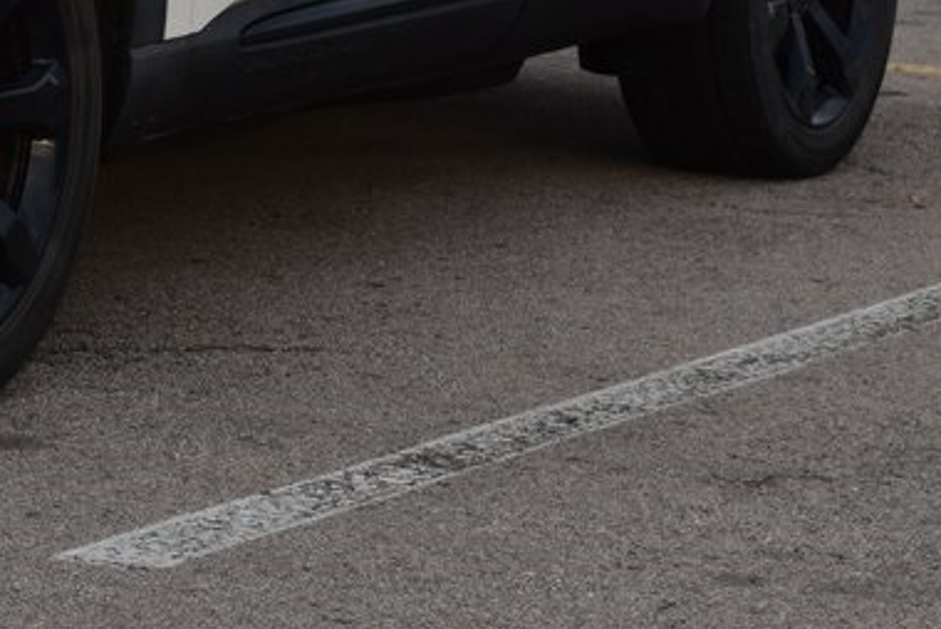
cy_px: -207
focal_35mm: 202
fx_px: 5284
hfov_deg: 10.0
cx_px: -262
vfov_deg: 6.7
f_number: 9
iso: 400
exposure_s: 1/125
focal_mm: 50
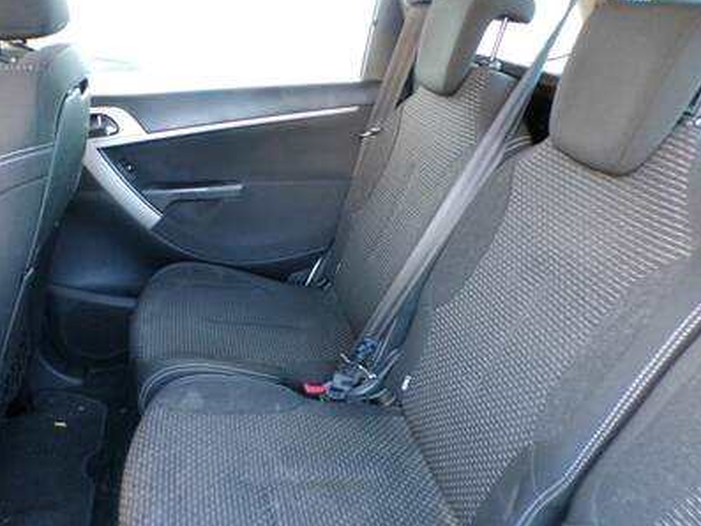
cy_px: 309
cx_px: 335
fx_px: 587
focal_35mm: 29
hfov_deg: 61.6
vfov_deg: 48.0
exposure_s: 1/17
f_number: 3
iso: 410
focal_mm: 4.3
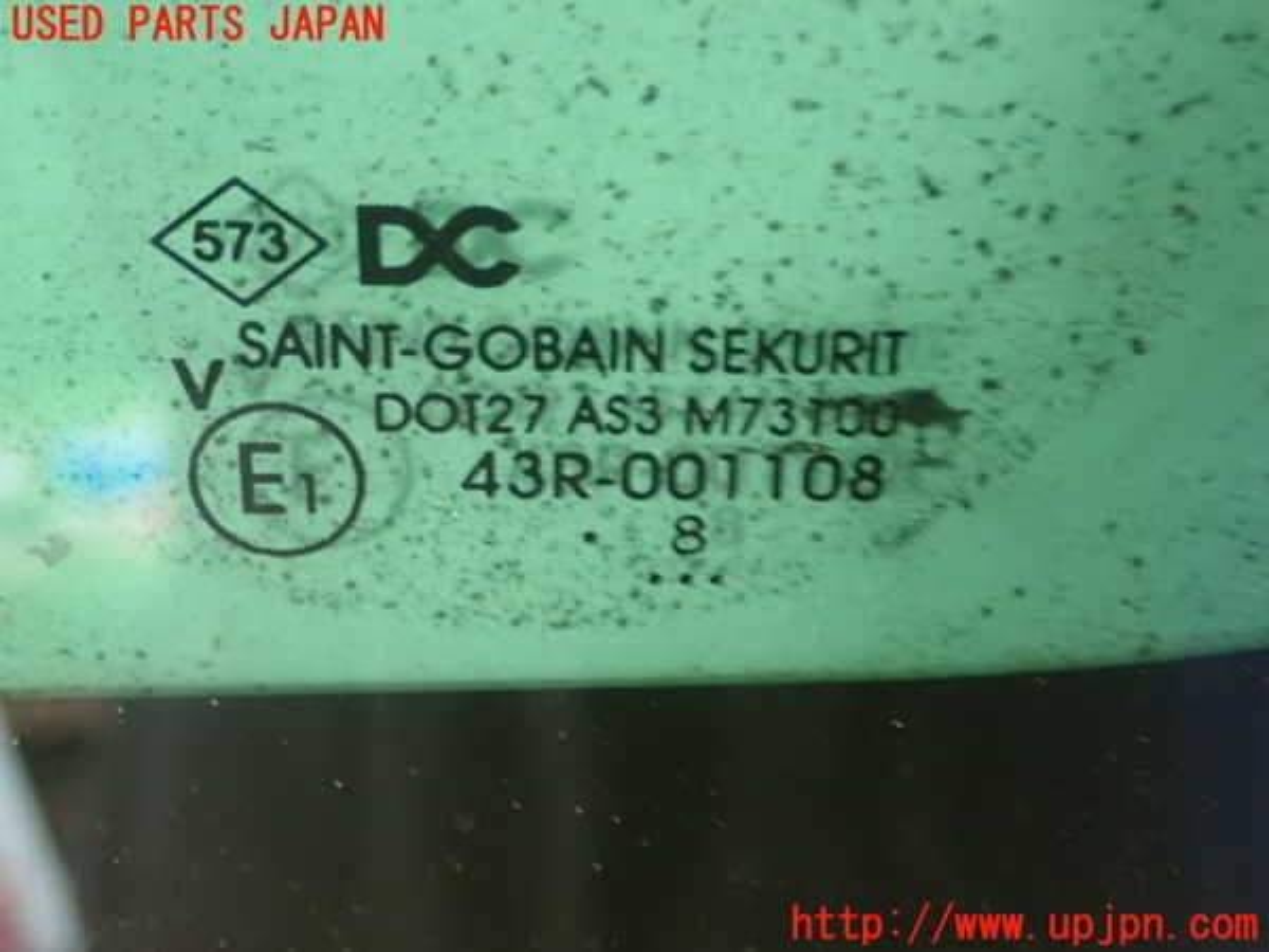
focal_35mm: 57
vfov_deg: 25.7
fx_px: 2090
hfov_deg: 33.8
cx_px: 634
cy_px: 476
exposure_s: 1/6
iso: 1600
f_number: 3.5
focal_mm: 10.29
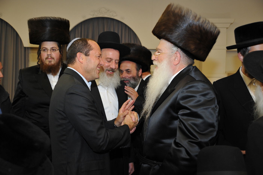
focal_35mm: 42
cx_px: 132
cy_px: 88
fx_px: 307
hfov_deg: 46.4
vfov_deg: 31.8
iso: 1600
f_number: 4
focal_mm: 42
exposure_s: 1/125
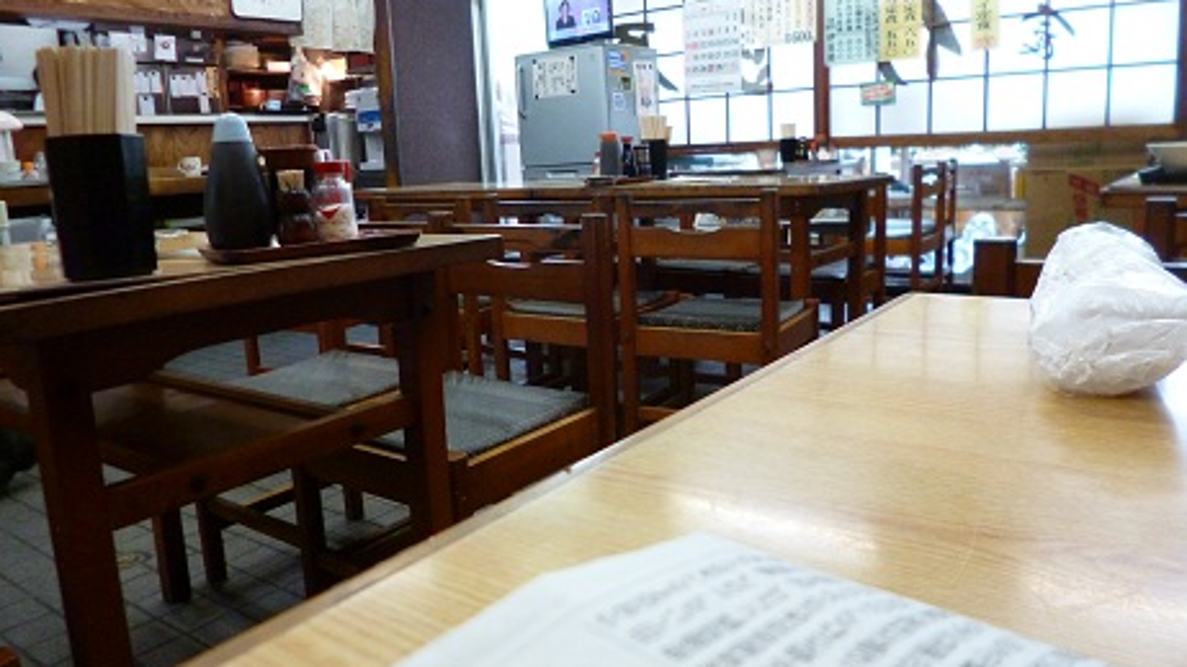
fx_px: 850
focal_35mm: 27
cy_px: 318
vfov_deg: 42.8
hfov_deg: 69.9
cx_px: 577
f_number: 2.5
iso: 400
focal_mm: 4.3
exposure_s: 1/50
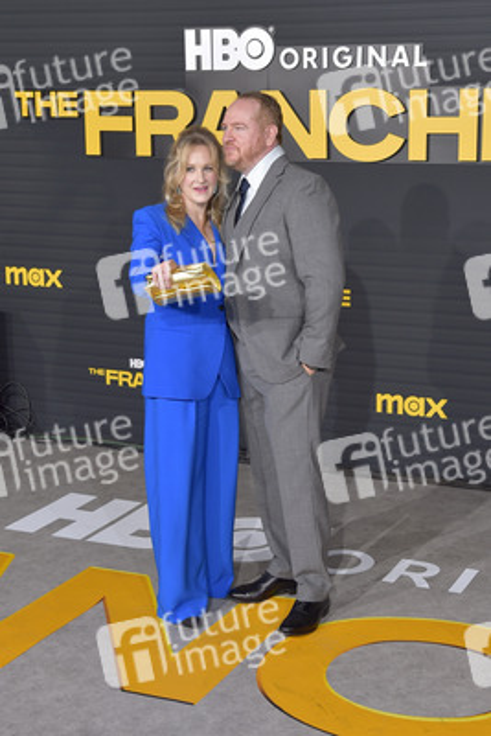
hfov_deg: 33.4
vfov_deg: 48.4
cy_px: 368
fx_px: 818
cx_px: 246
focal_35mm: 40
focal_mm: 40
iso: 320
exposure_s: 1/250
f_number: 6.3
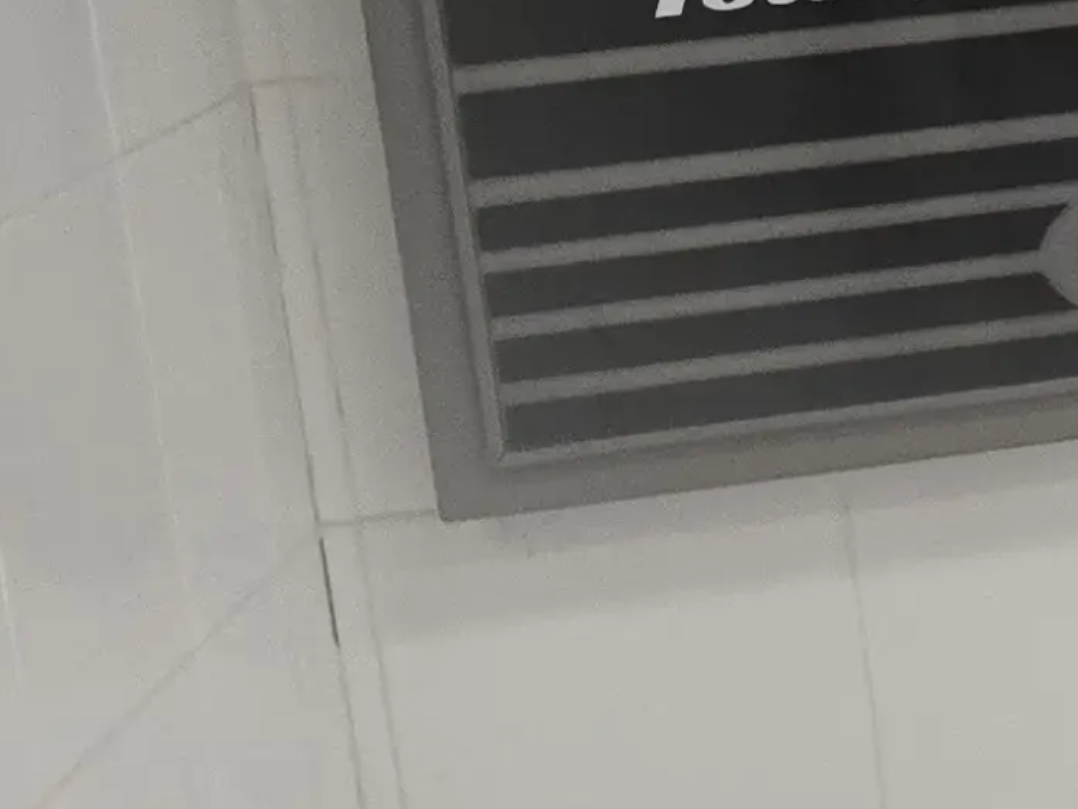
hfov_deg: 12.3
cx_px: 2450
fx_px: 4111
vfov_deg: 11.1
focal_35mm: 132
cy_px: -32
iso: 400
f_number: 1.8
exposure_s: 1/120
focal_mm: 5.4
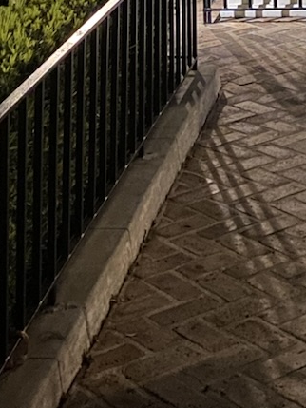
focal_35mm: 109
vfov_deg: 16.8
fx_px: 1284
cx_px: 331
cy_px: -152
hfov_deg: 13.3
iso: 640
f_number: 1.8
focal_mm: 4.25
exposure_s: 1/8
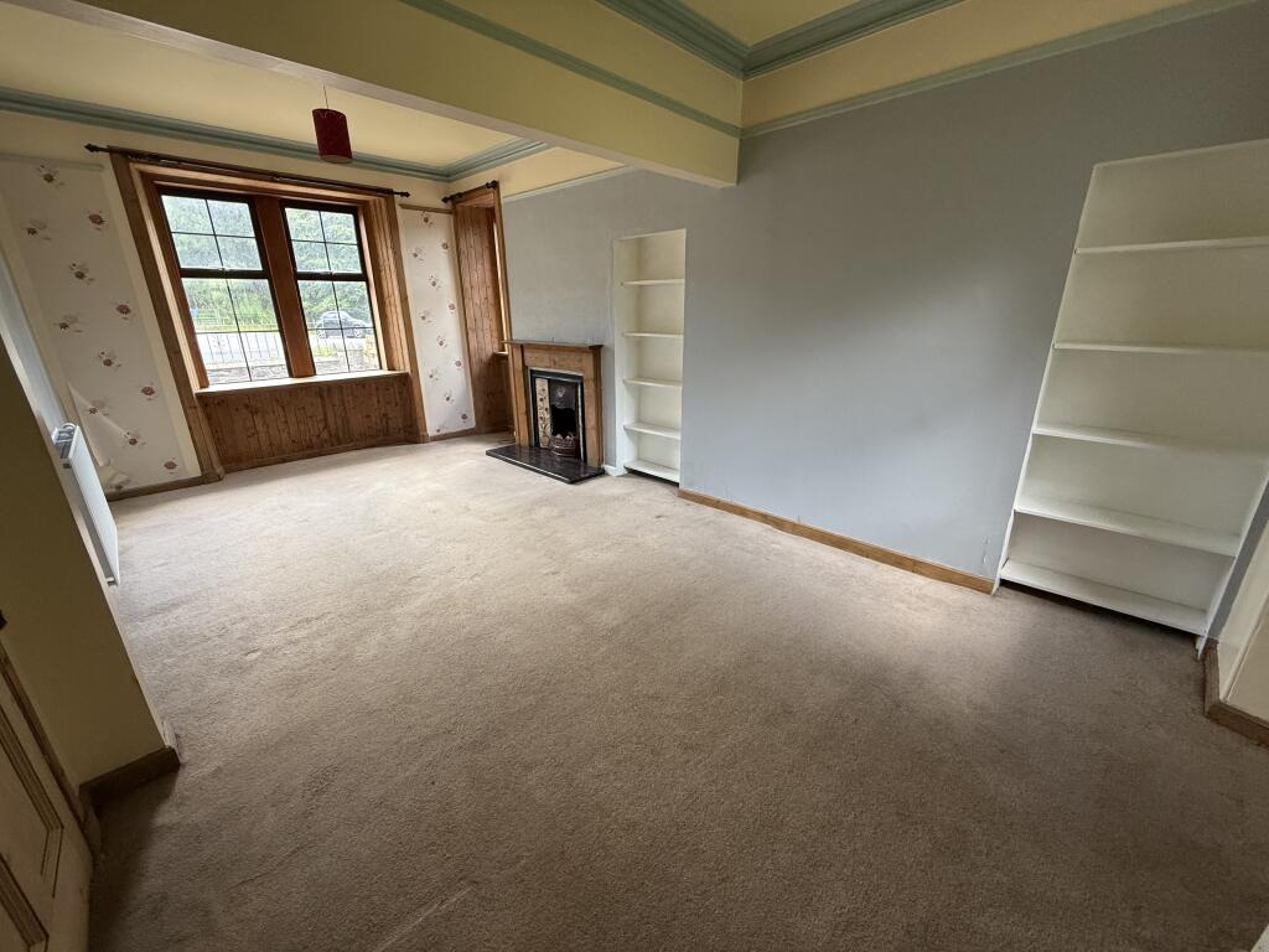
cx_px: 634
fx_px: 513
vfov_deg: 85.7
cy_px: 476
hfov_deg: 102.1
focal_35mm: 14
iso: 200
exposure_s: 1/99
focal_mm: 2.22
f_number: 2.2
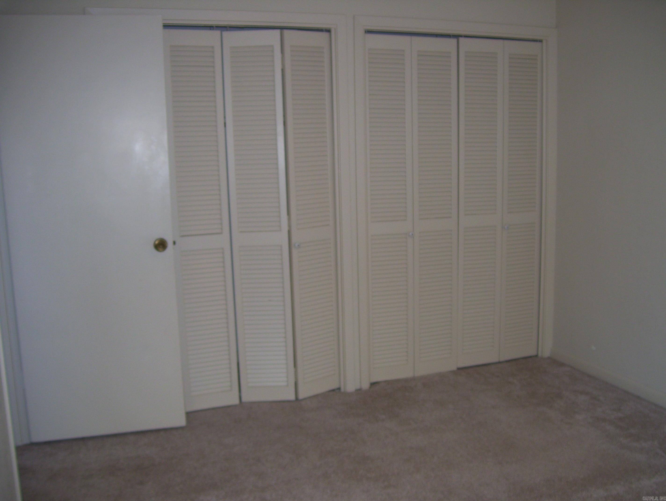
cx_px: 333
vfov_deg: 39.7
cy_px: 250
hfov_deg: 51.3
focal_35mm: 36
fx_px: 694
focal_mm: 6
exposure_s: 1/60
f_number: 2.7
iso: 80
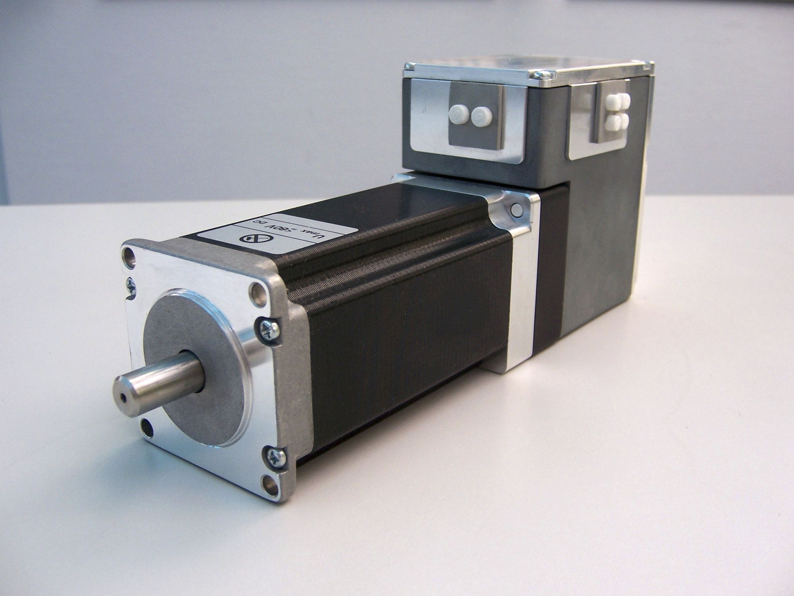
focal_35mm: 36
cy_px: 298
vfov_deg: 39.7
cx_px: 397
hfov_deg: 51.4
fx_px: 826
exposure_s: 1/250
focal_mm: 6.2
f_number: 2.8
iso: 80
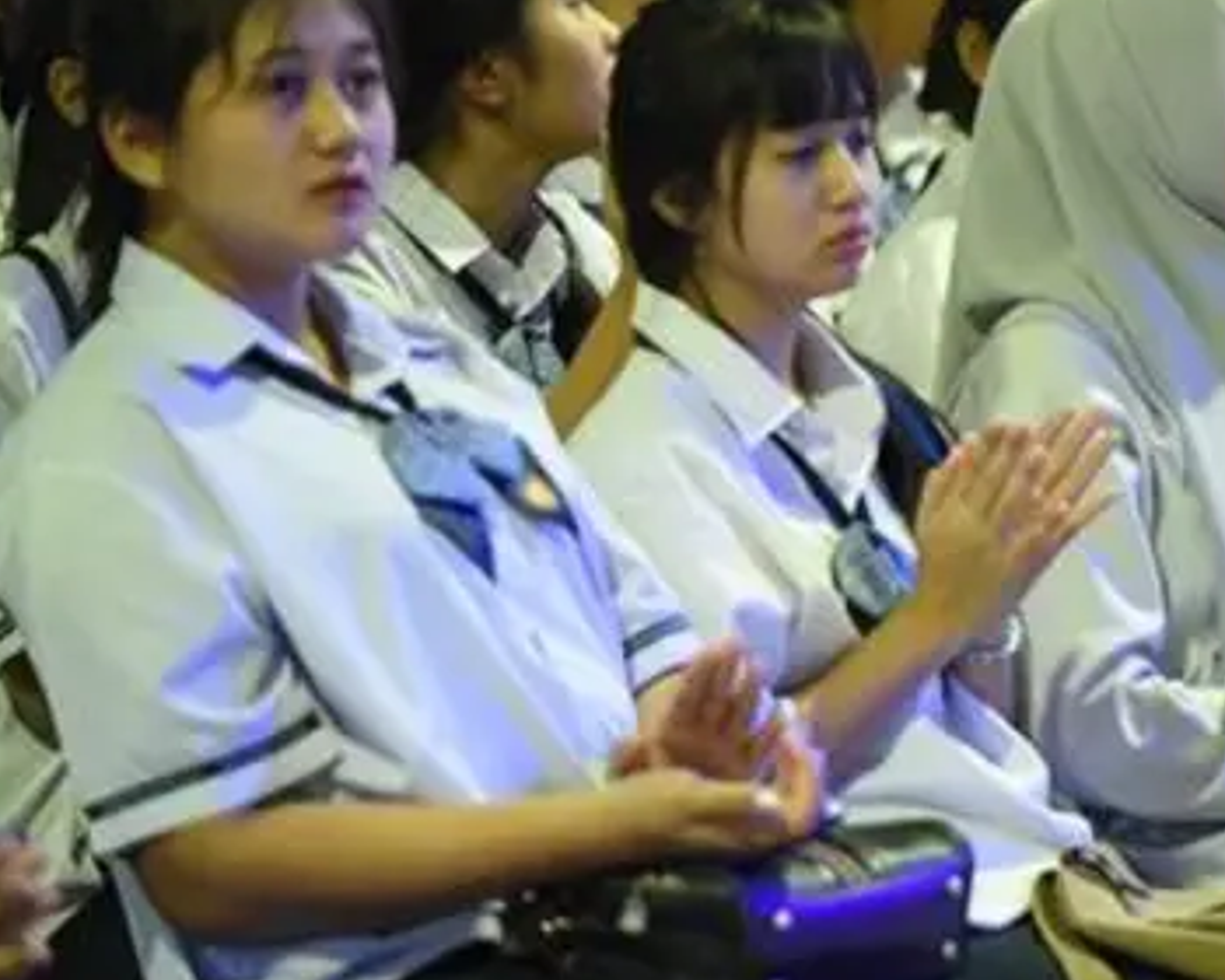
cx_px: 1274
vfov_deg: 6.2
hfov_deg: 7.7
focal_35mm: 251
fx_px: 9100
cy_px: 371
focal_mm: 120
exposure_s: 1/200
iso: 3200
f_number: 2.8
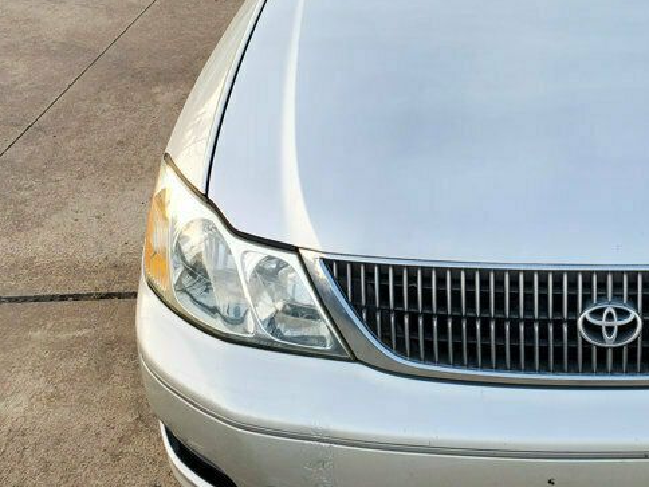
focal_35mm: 55
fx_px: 1031
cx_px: 611
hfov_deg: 32.8
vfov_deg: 26.3
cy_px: 146
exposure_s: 1/120
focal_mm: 4.3
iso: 80
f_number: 2.4
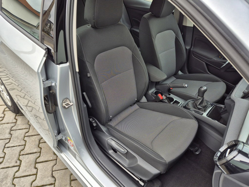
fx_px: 165
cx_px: 124
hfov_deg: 73.9
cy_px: 94
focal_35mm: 23
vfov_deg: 58.9
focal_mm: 5.4
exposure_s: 1/180
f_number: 1.8
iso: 32
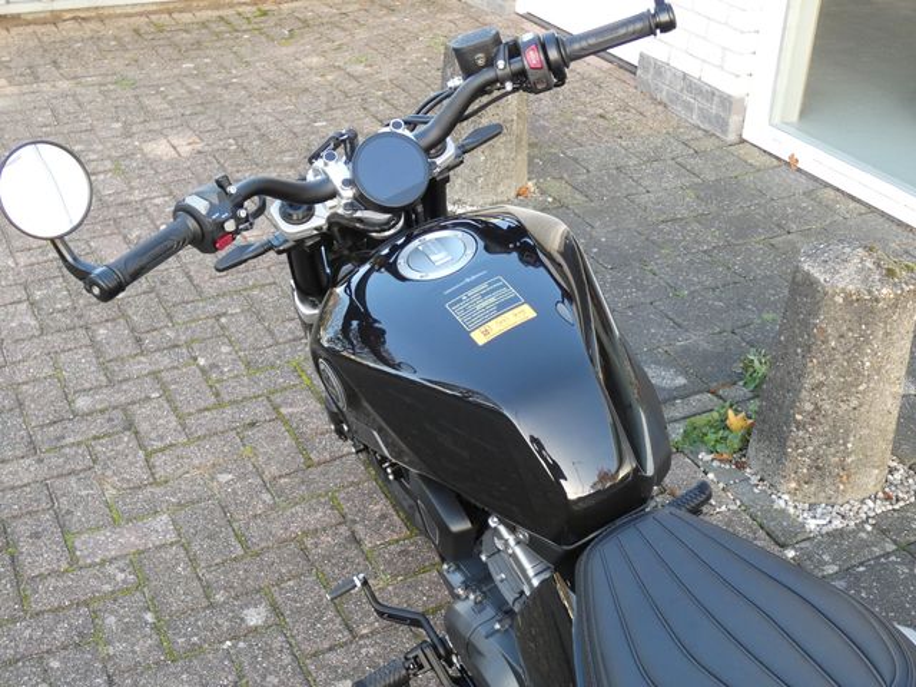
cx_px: 458
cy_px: 344
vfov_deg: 31.5
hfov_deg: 41.2
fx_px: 1217
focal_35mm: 46
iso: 320
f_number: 3.8
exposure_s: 1/80
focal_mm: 8.2
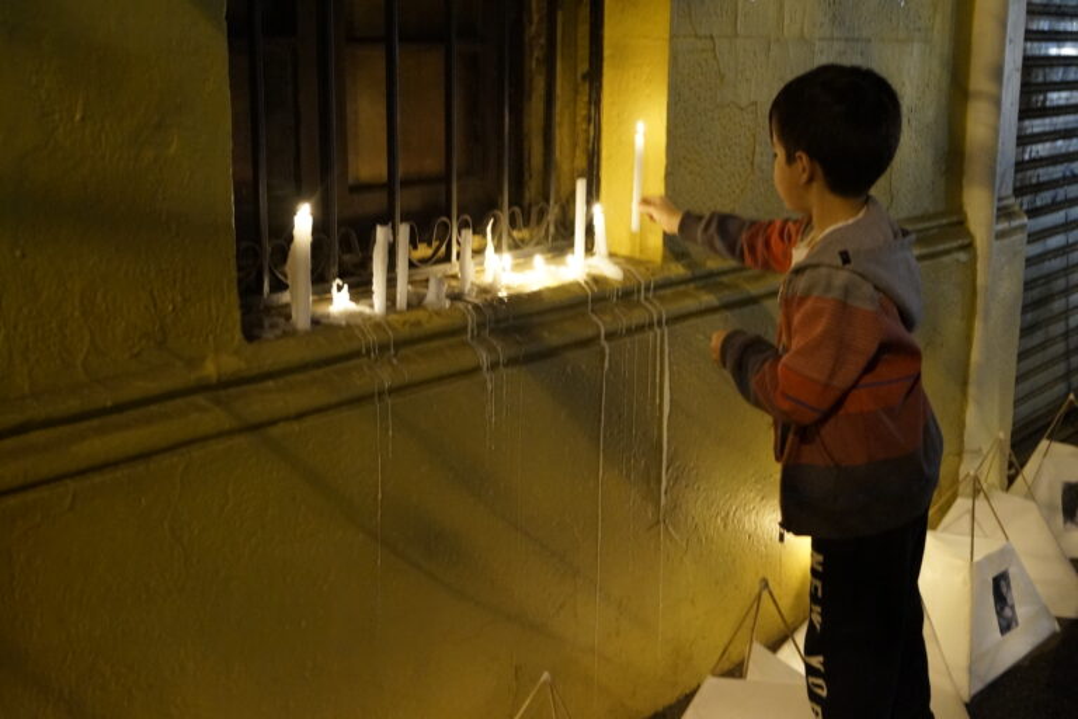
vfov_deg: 29.9
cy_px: 360
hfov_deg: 43.6
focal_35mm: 45
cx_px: 539
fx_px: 1347
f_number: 4.5
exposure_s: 1/25
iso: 3200
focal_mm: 30
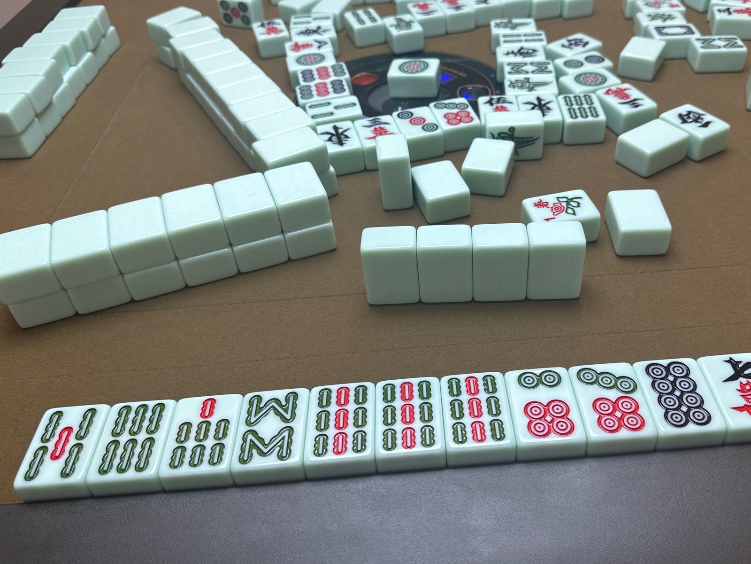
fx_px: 651
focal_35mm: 30
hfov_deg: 59.6
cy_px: 260
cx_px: 441
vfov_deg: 46.8
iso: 64
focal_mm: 6.86
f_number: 1.78
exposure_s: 1/100
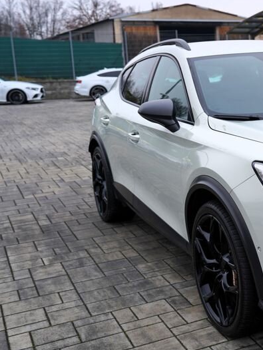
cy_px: 166
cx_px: 330
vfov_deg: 33.2
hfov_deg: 22.8
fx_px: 587
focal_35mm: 58
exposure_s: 1/80
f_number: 4
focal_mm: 31
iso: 100
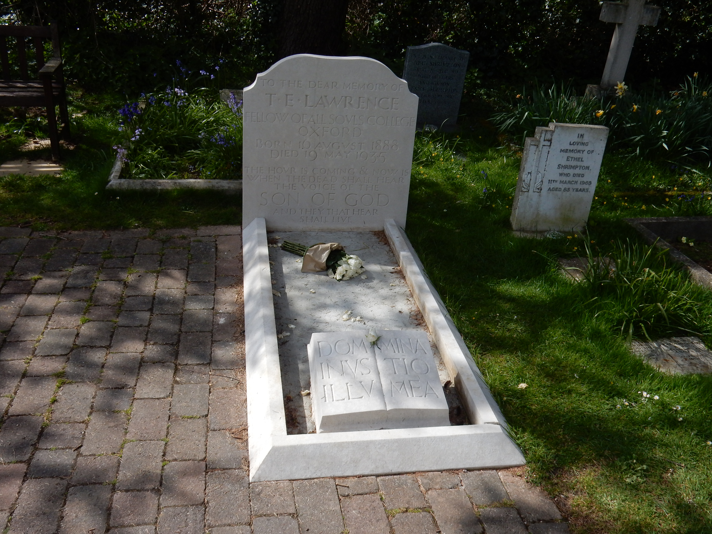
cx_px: 356
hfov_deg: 51.4
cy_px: 267
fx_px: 740
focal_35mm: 36
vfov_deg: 39.7
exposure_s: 1/1250
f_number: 4
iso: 125
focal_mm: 6.4
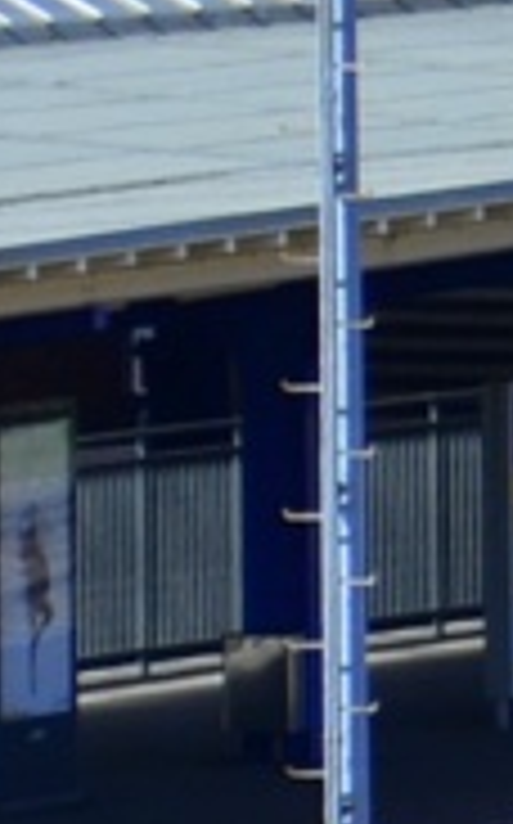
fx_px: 23574
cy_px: 716
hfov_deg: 1.2
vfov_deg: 2.0
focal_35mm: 1051
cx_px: 868
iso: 100
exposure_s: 1/320
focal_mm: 105
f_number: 5.6
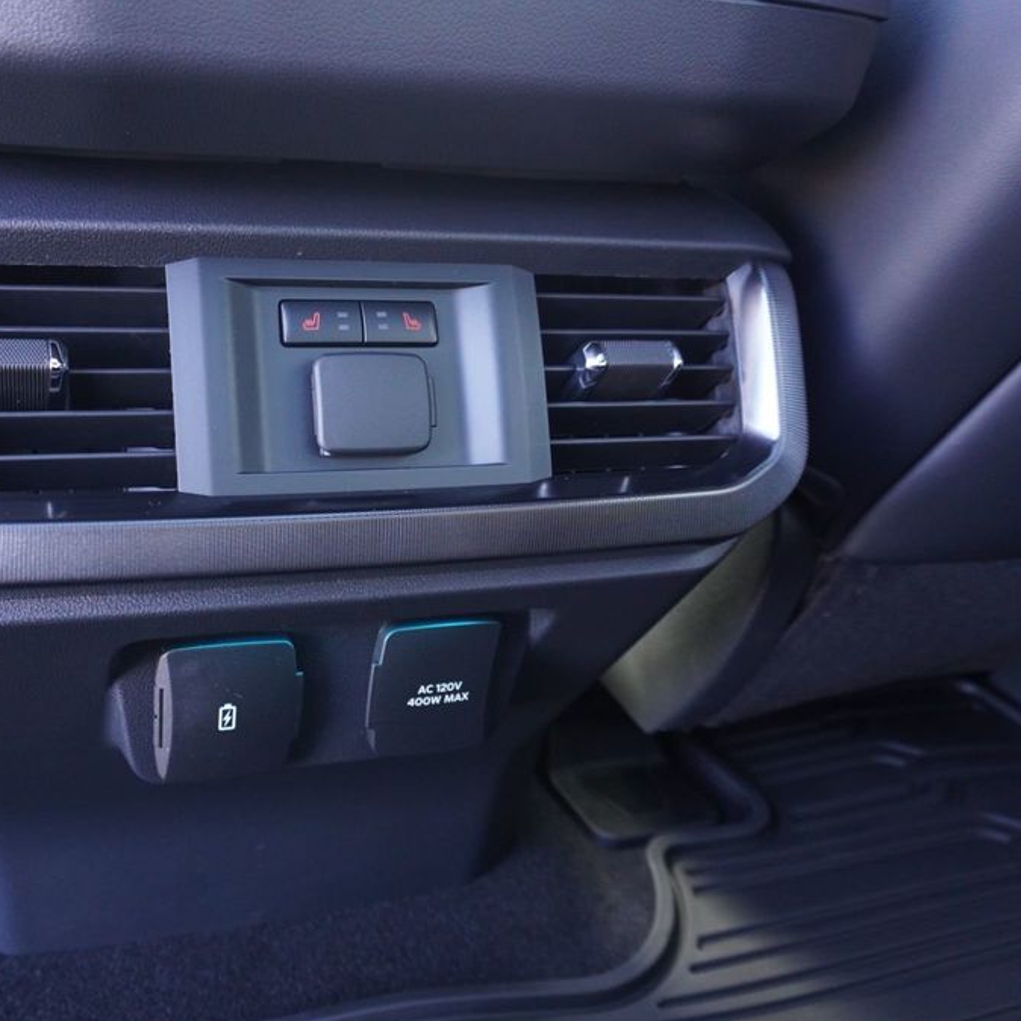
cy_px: 517
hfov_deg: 51.0
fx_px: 1034
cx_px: 294
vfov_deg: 52.5
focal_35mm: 31
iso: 1600
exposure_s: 1/60
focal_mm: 16
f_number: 4
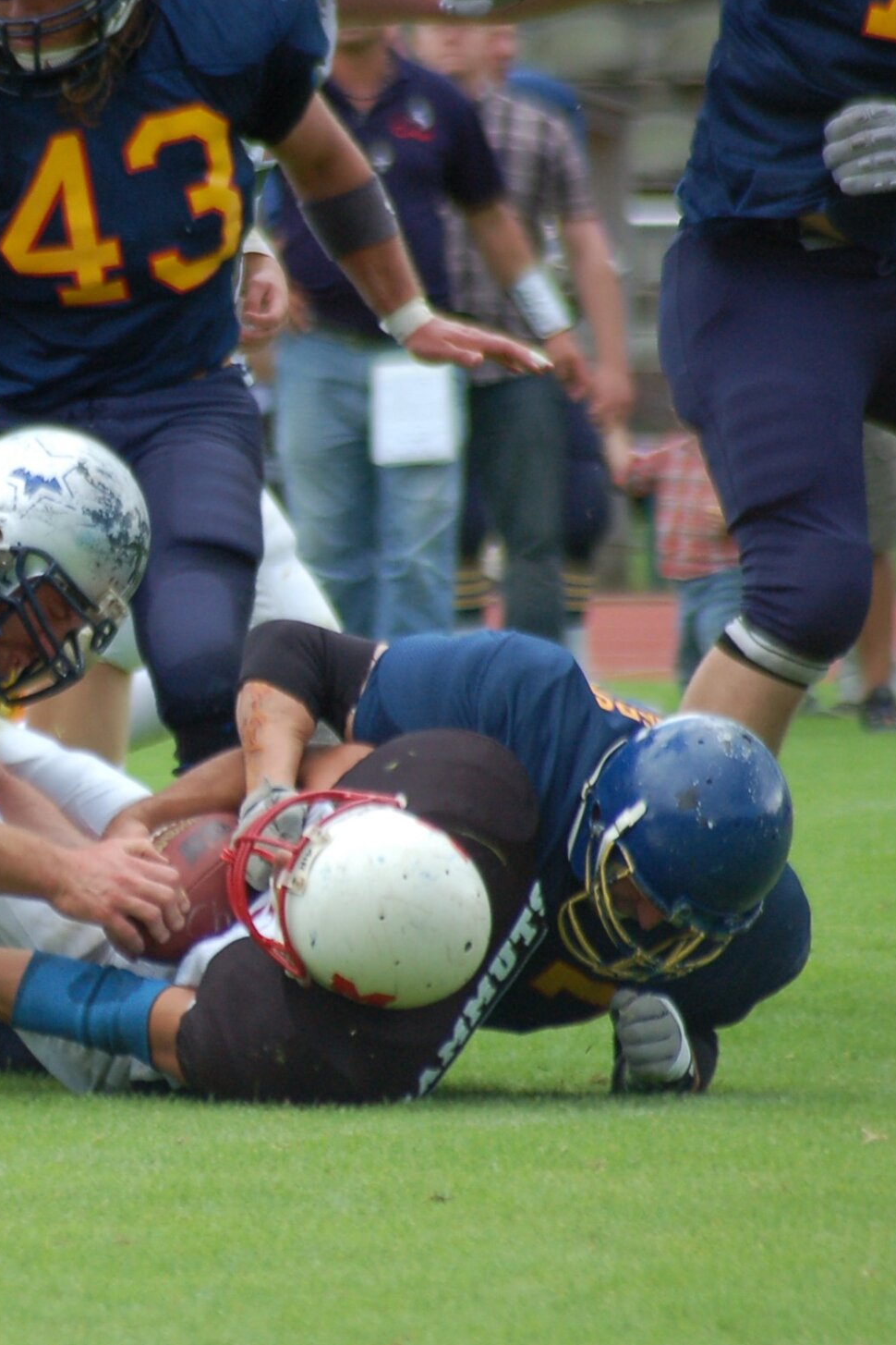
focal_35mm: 679
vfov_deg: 3.0
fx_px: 25347
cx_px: 49
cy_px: 672
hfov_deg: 2.0
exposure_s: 1/500
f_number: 5.6
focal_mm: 300
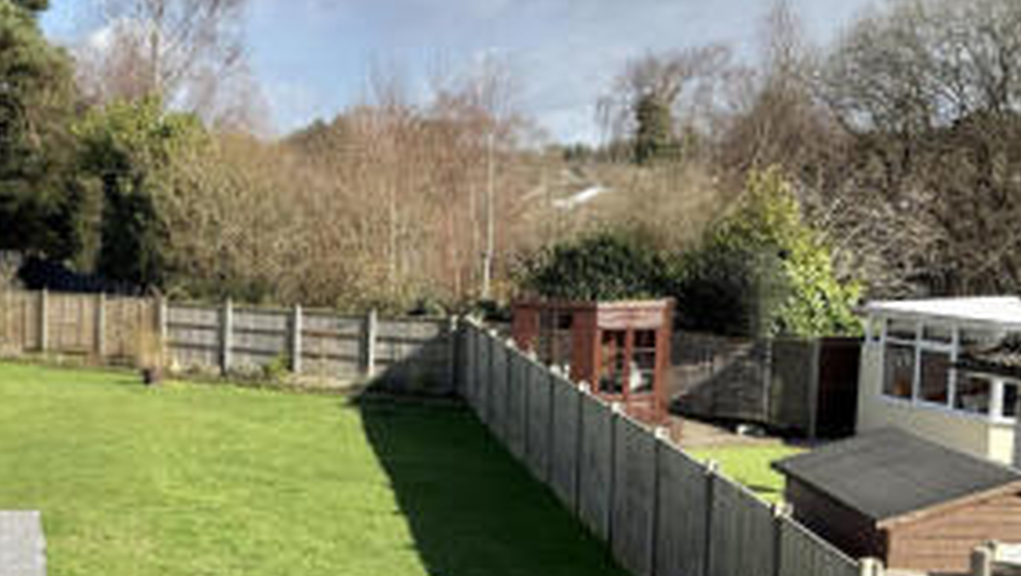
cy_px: 375
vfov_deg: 22.2
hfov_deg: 36.0
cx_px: 89
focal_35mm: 54
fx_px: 1463
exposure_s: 1/4975
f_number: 1.78
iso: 80
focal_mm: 6.76
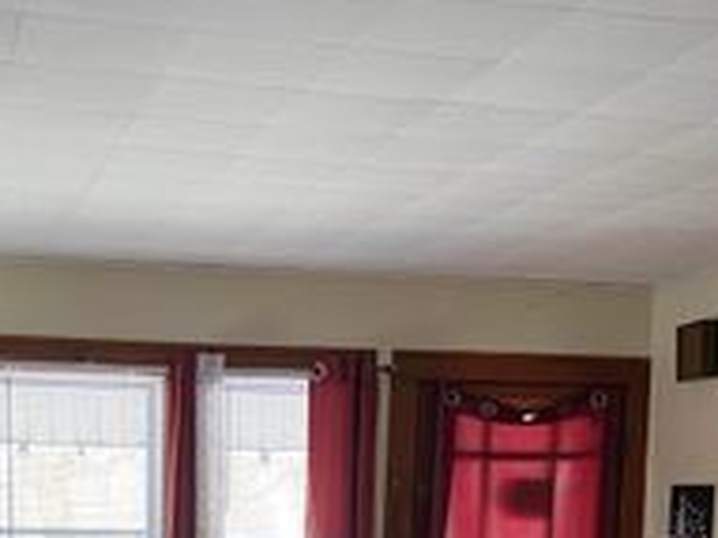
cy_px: 679
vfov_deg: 20.0
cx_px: 203
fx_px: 1410
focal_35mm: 68
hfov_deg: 28.3
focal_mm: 4.25
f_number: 1.8
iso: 125
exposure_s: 1/60
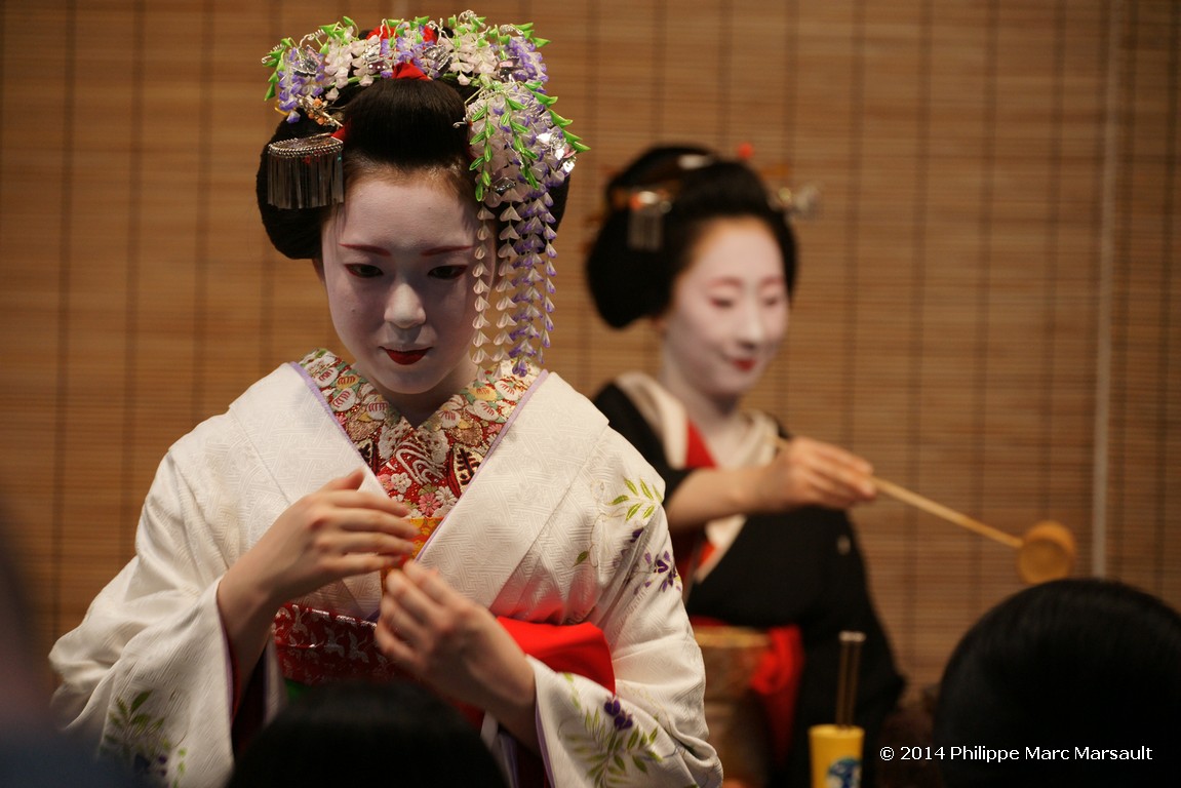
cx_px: 590
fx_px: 6562
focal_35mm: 200
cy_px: 394
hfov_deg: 10.3
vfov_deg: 6.9
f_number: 5.6
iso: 800
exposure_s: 1/80
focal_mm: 200
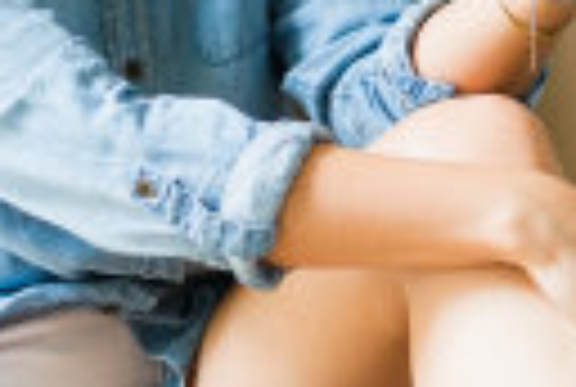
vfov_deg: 8.2
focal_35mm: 167
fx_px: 2678
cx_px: 680
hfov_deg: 12.0
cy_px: -94
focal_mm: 35
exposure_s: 1/160
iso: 320
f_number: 1.8
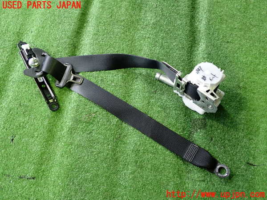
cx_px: 134
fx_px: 231
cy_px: 100
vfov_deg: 46.8
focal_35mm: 30
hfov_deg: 60.0
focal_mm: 5.4
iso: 500
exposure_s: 1/30
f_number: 2.3
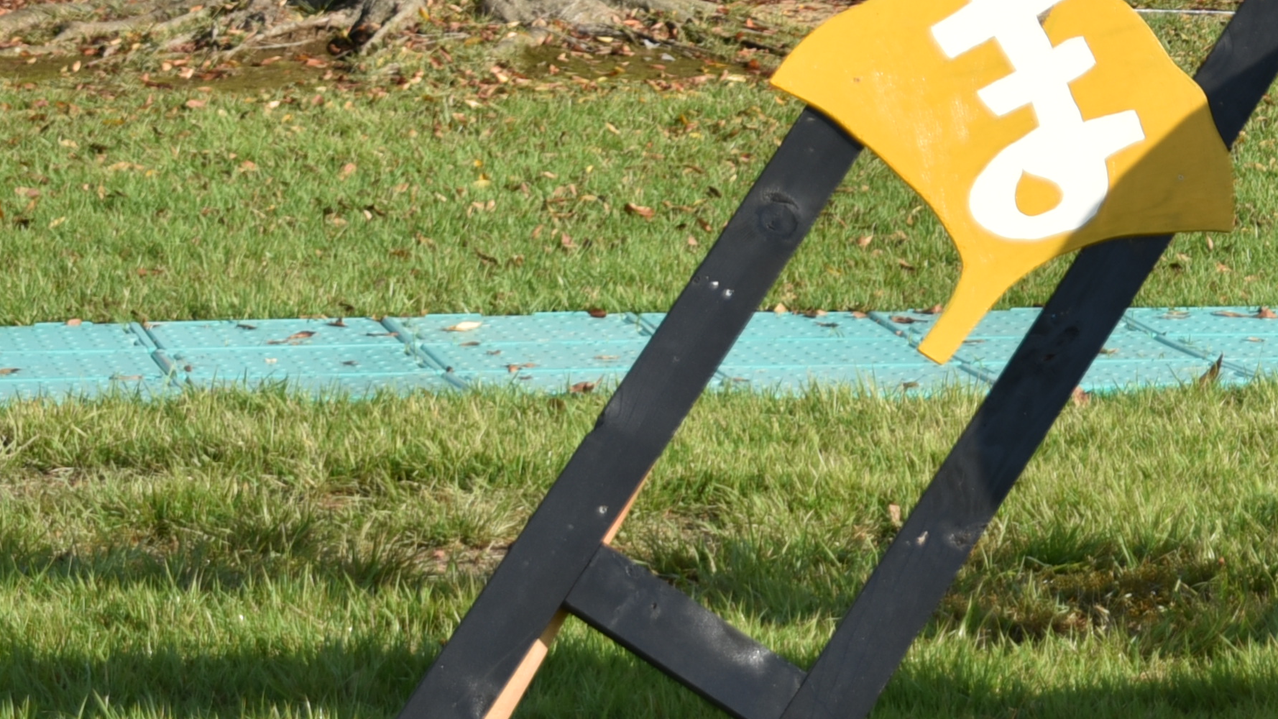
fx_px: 6608
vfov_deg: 6.2
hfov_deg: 10.8
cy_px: -315
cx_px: 1563
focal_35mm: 195
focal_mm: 55
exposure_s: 1/640
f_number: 5
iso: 100
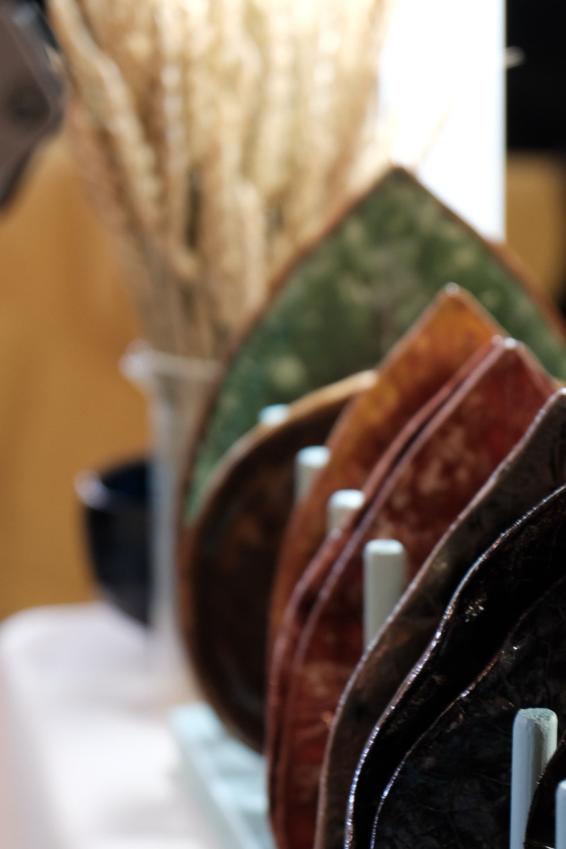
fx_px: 4246
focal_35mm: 180
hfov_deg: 7.6
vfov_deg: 11.4
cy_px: 554
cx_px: 423
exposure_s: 1/15
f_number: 4
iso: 640
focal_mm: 80
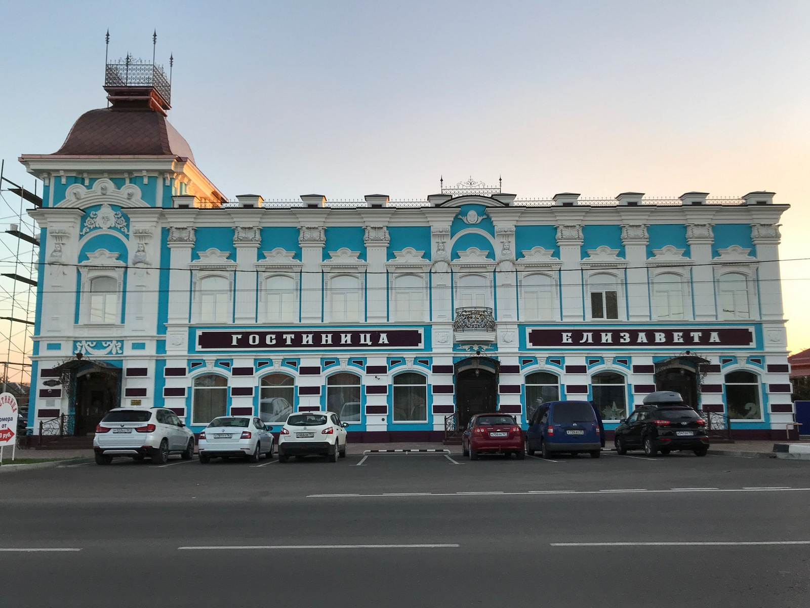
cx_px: 405
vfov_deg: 49.7
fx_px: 655
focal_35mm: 28
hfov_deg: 63.4
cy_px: 304
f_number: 1.8
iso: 20
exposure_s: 1/397
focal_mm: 3.99
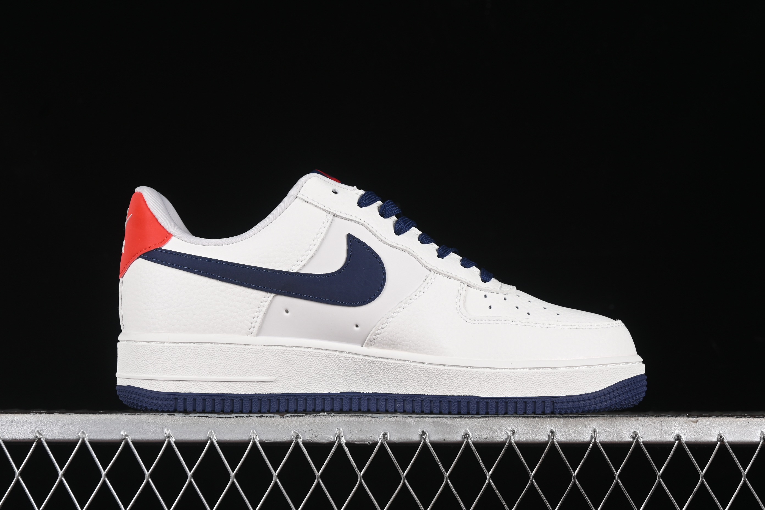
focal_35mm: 75
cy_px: 255
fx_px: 1594
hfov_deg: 27.0
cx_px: 382
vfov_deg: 18.2
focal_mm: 50
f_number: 8
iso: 160
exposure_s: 1/100
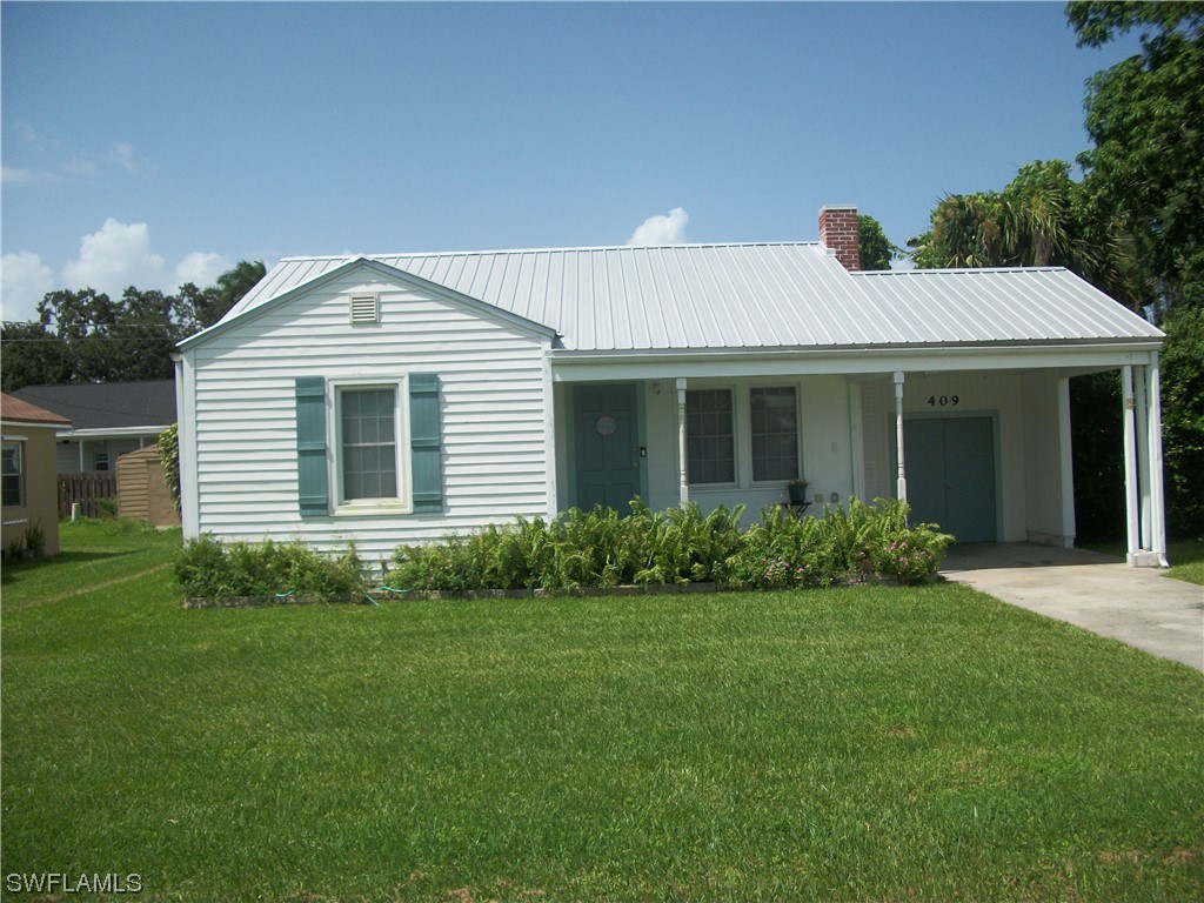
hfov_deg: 56.8
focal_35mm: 32
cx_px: 602
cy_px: 452
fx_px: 1113
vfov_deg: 44.2
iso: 80
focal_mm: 5.7
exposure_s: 1/250
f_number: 8.8
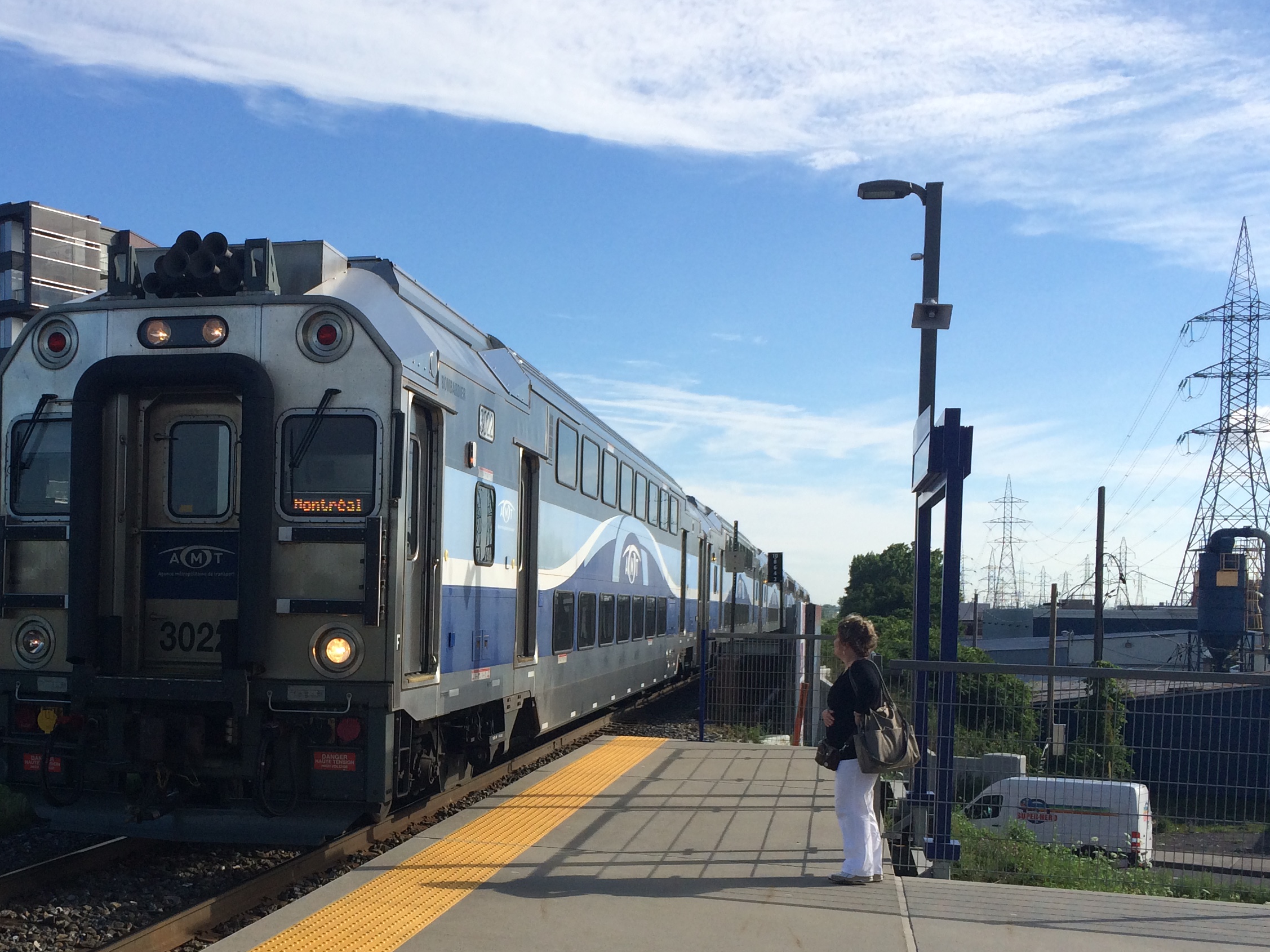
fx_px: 1541
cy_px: 639
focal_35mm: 42
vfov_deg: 34.0
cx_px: 392
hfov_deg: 44.0
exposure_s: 1/2415
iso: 32
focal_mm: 4.15
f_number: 2.2
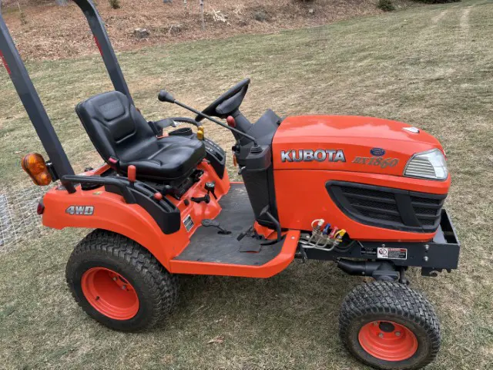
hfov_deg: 67.3
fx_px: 370
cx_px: 246
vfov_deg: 53.1
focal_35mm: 26
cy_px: 185
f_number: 1.6
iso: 40
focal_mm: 5.96
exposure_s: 1/170
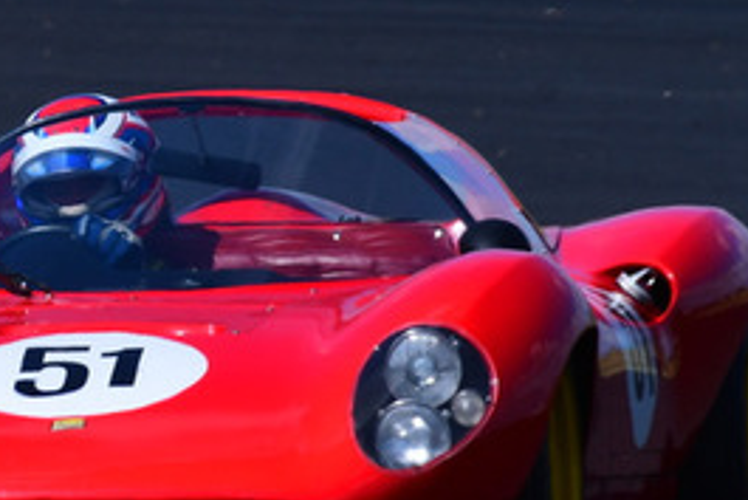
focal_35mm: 2260
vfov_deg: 0.6
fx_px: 46981
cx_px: -40
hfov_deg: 0.9
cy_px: 136
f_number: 11
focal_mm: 500
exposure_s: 1/640
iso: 250
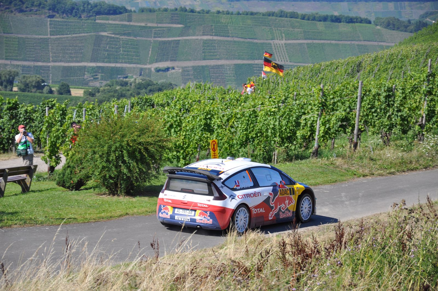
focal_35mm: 138
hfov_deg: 14.9
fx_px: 1677
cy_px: 146
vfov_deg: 9.9
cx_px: 219
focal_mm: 92
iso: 200
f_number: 6.3
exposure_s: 1/640
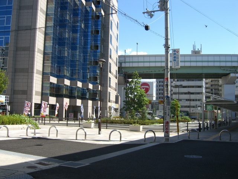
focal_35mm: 38
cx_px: 119
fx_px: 261
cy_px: 90
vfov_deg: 37.7
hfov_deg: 49.0
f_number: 4
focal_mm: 7.9
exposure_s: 1/320
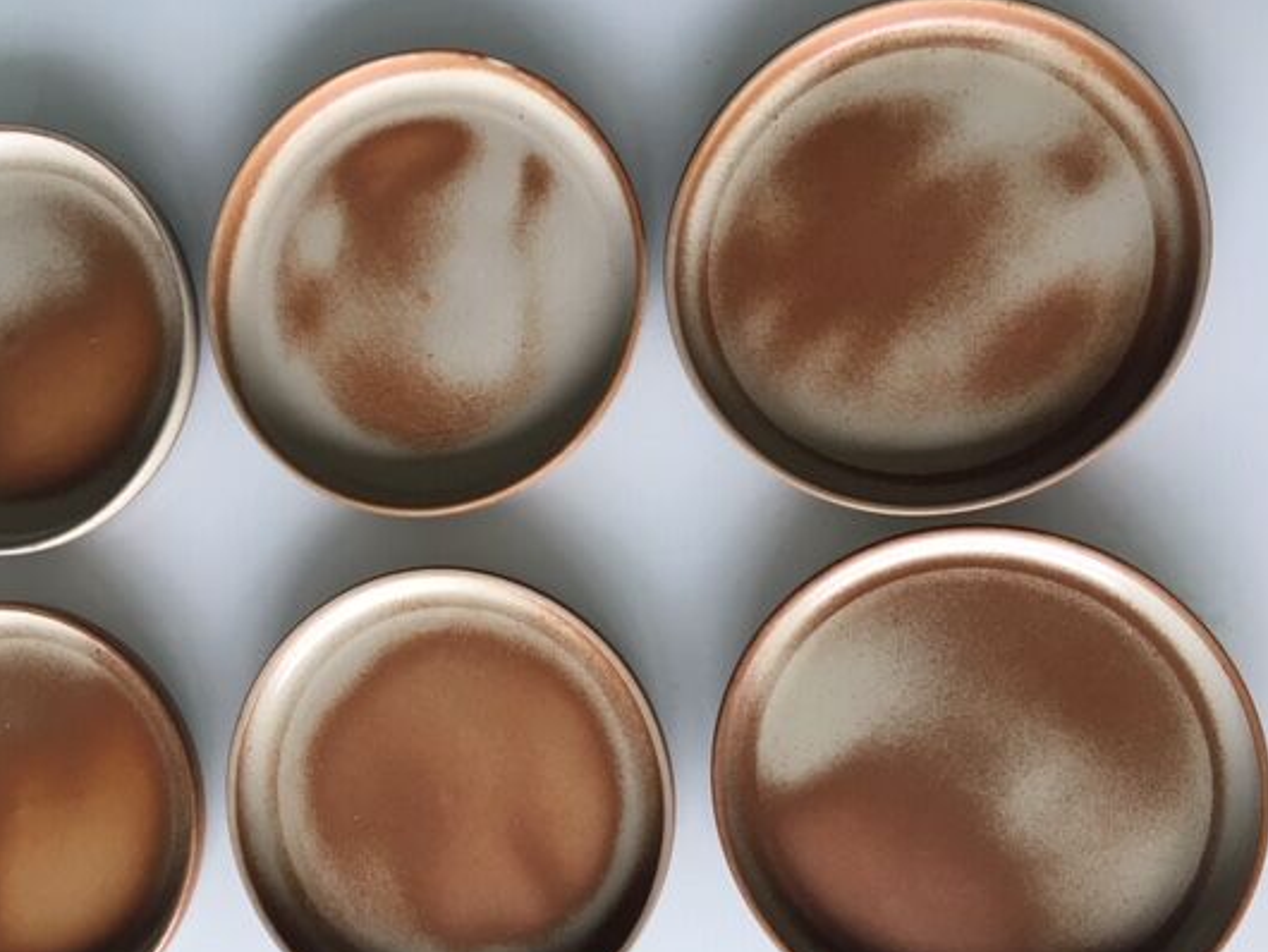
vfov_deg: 40.6
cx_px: 526
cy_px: 565
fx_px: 1283
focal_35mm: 35
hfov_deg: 52.3
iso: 40
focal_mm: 4.15
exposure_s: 1/33
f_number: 2.2
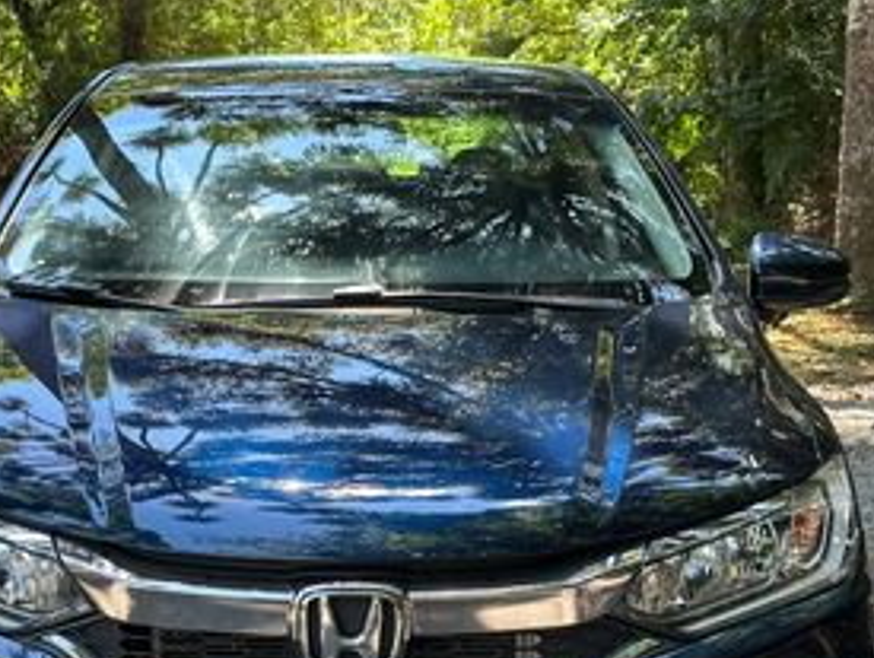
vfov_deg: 17.9
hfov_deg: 23.7
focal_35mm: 82
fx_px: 2073
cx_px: 318
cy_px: 505
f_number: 1.78
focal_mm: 6.86
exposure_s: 1/200
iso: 64
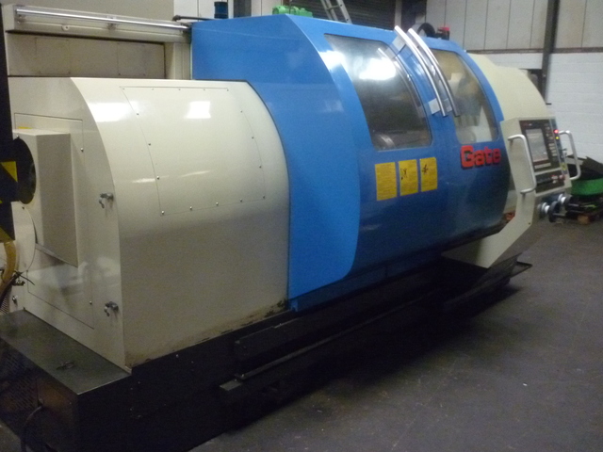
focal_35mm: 33
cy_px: 226
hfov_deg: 55.4
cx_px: 302
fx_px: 575
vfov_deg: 42.9
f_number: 2.8
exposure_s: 1/10
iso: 800
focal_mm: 5.5
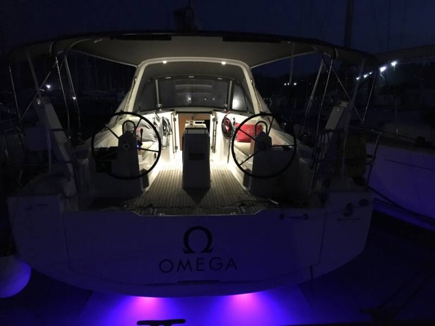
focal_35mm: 29
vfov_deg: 48.2
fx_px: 364
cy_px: 163
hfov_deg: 61.7
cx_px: 218
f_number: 2.2
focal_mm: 4.15
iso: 1250
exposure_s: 1/17
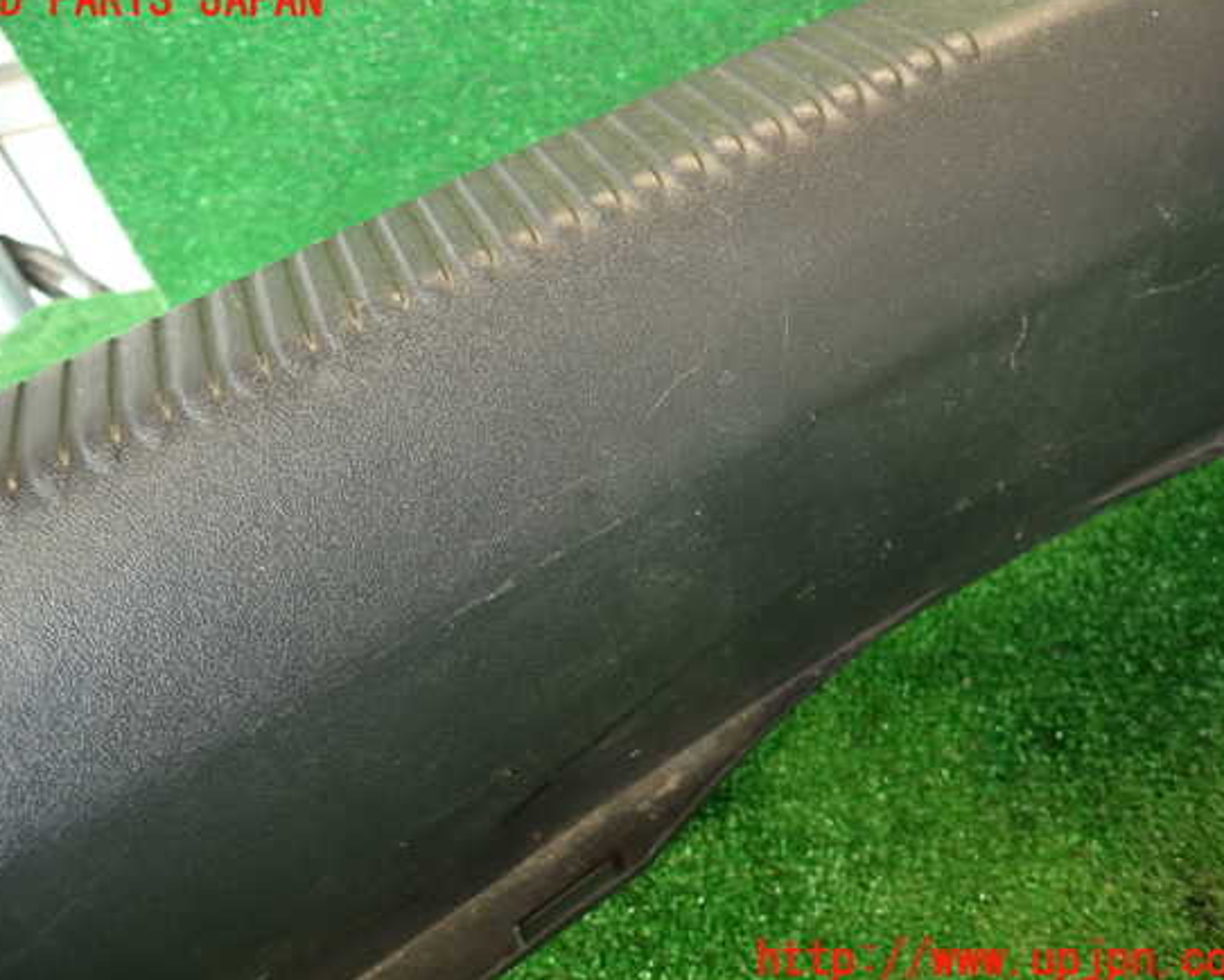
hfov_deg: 64.0
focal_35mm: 27
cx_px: 589
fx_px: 978
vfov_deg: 53.2
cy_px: 481
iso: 200
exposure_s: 1/30
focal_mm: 4.5
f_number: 2
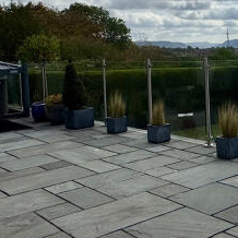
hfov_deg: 27.7
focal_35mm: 58
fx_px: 451
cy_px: 39
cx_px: 241
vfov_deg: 28.7
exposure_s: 1/4132
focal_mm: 2.22
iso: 40
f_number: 2.2
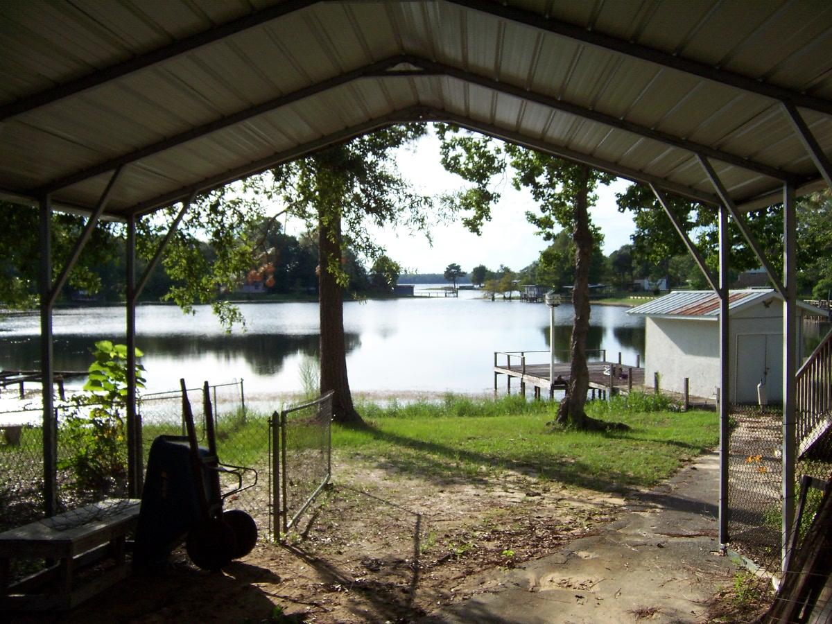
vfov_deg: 42.9
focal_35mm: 33
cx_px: 416
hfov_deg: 55.4
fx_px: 793
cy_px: 312
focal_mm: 5.5
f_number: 4
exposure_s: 1/500
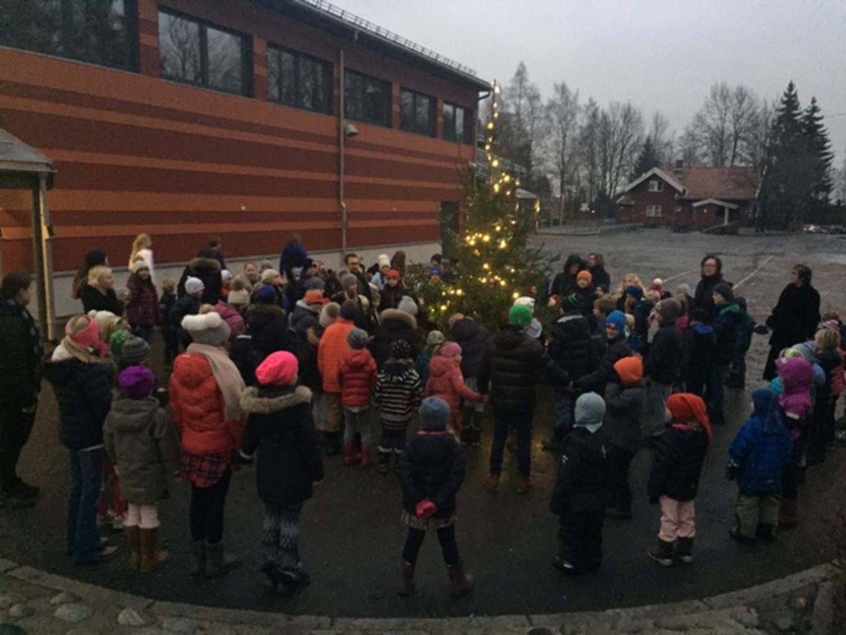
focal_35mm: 29
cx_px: 423
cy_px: 318
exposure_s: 1/17
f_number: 2.2
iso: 640
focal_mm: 4.15
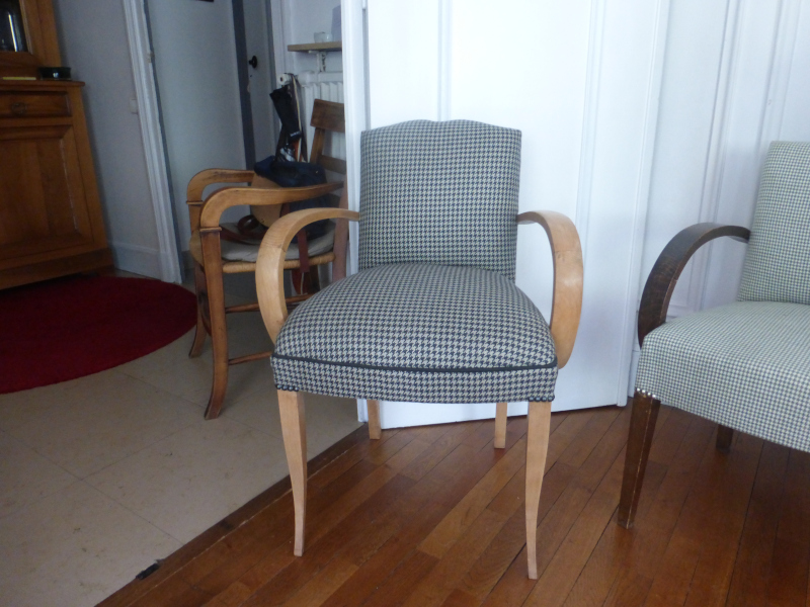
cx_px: 405
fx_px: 585
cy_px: 304
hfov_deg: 69.4
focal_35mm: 25
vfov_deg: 54.9
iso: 400
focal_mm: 4.3
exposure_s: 1/15
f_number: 3.3
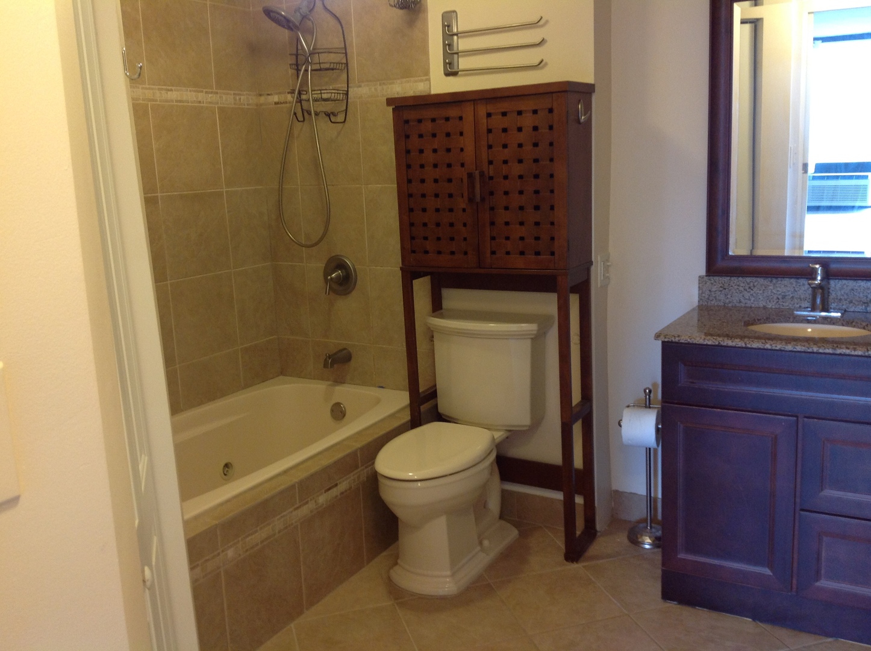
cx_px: 436
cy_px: 326
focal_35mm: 35
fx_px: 879
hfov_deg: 52.7
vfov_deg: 40.6
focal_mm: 4.28
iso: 100
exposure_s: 1/15
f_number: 2.4
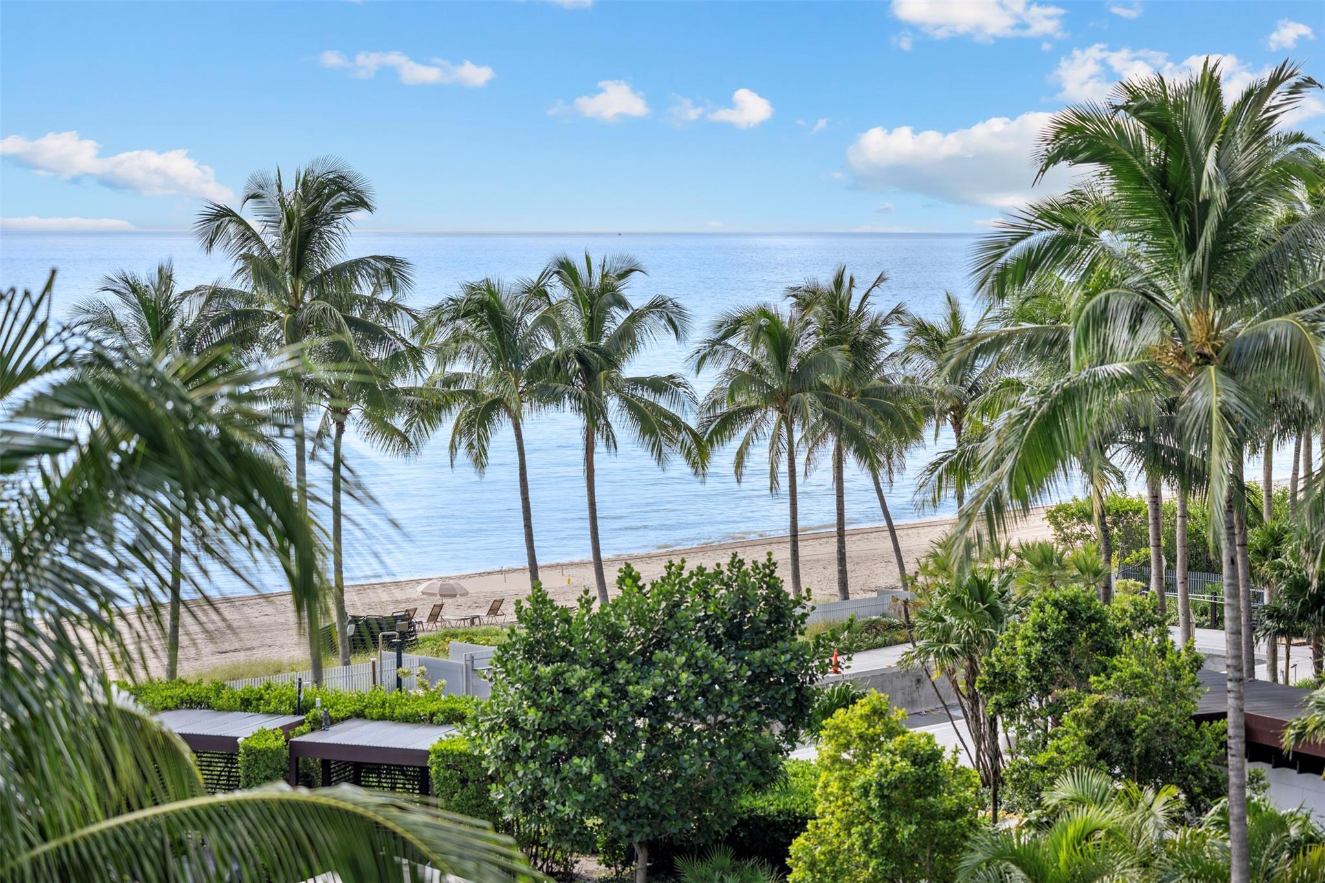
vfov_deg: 16.1
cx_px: 662
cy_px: 442
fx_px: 3128
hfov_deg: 23.9
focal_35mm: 85
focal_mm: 85
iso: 64
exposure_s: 1/800
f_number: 2
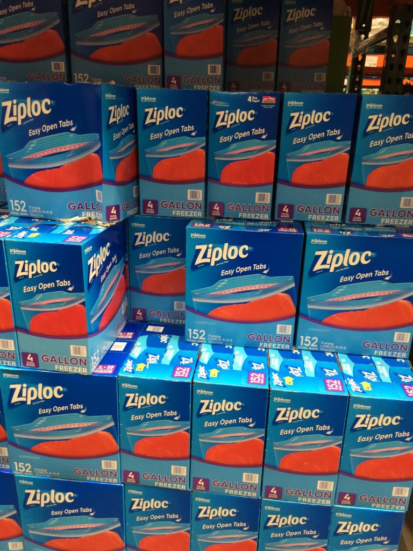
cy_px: 276
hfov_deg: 48.2
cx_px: 206
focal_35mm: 29
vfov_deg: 61.7
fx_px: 461
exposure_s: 1/33
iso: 100
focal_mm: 4.15
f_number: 2.2
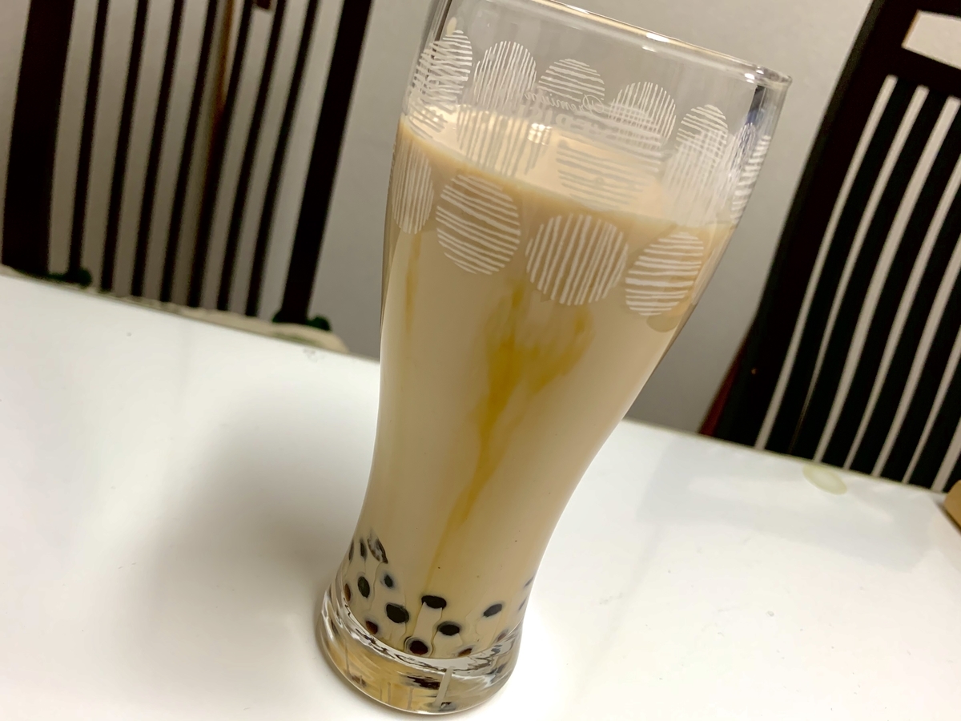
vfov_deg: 53.1
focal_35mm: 26
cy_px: 360
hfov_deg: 67.3
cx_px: 480
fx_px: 722
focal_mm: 4.25
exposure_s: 1/52
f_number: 1.8
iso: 100
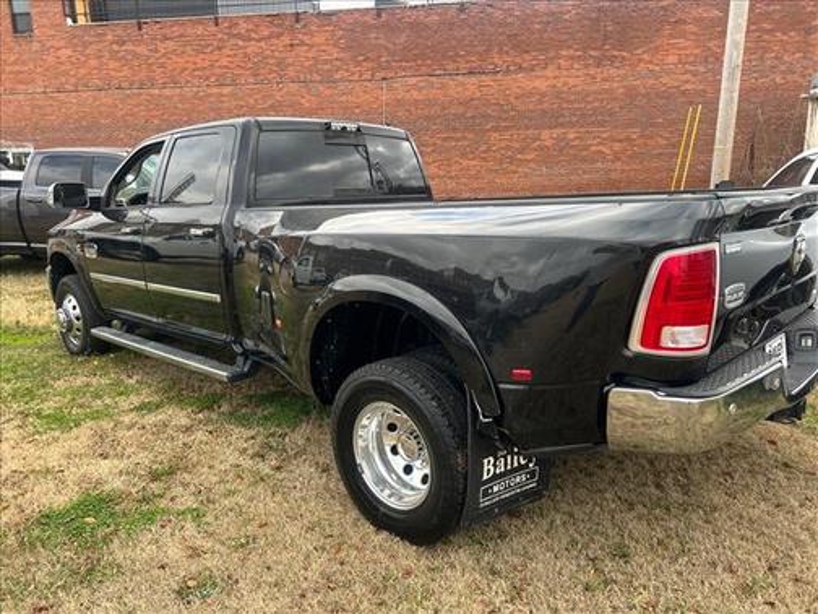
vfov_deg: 53.1
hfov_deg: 67.3
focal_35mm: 26
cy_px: 307
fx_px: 614
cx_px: 409
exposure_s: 1/466
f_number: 1.5
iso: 50
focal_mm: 5.7
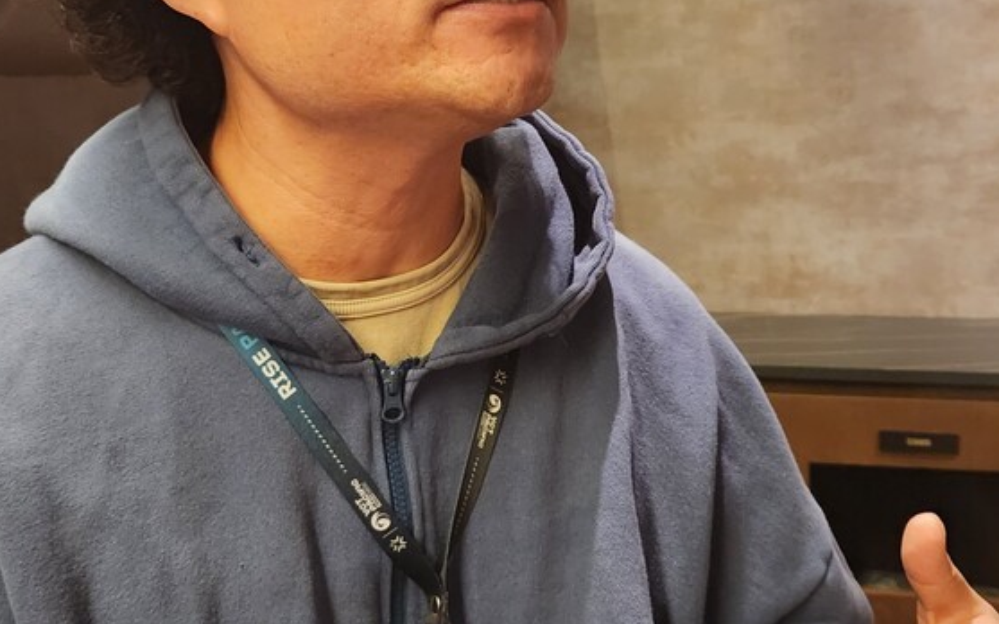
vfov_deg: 23.1
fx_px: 1525
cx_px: 448
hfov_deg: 36.2
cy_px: 269
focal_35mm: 56
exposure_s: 1/120
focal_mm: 5.4
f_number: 1.8
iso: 1000
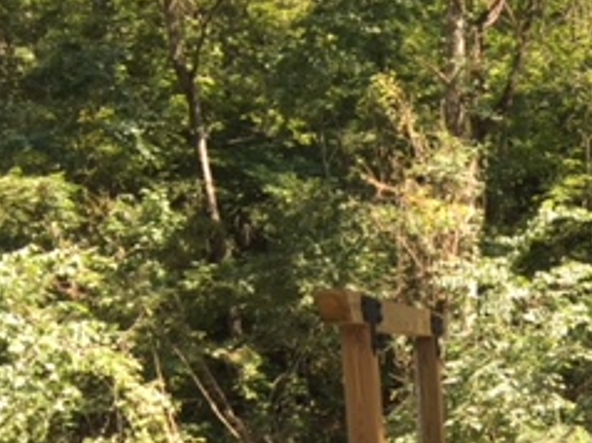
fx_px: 1333
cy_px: 582
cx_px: 756
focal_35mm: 78
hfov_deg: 22.5
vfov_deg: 17.6
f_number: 2.2
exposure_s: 1/201
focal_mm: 4.15
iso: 32
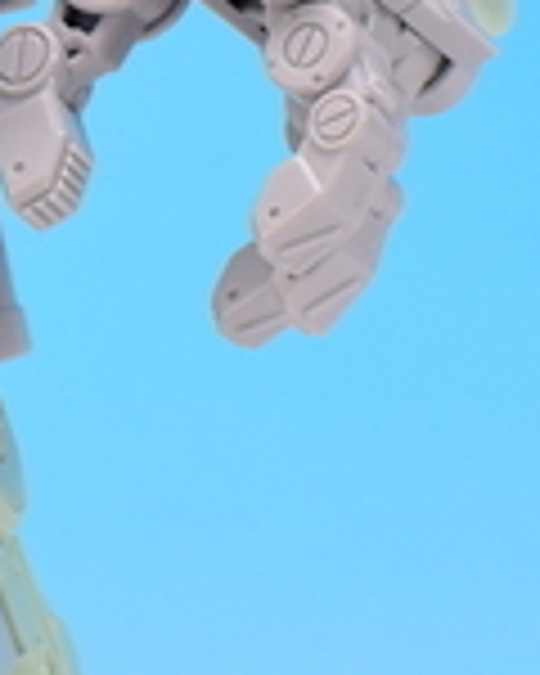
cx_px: -459
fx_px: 7392
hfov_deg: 4.1
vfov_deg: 5.2
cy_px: 27
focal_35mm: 370
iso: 80
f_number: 7.1
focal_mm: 20.2
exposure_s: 1/1.3
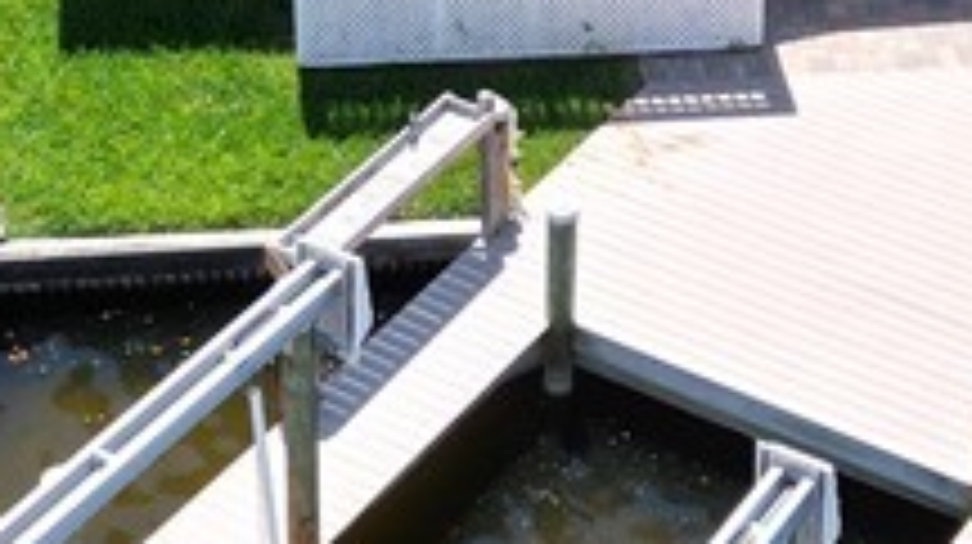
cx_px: 369
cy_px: -166
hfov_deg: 17.3
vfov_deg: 9.6
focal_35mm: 124
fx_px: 3193
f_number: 1.7
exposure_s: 1/2500
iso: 110
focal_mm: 6.72
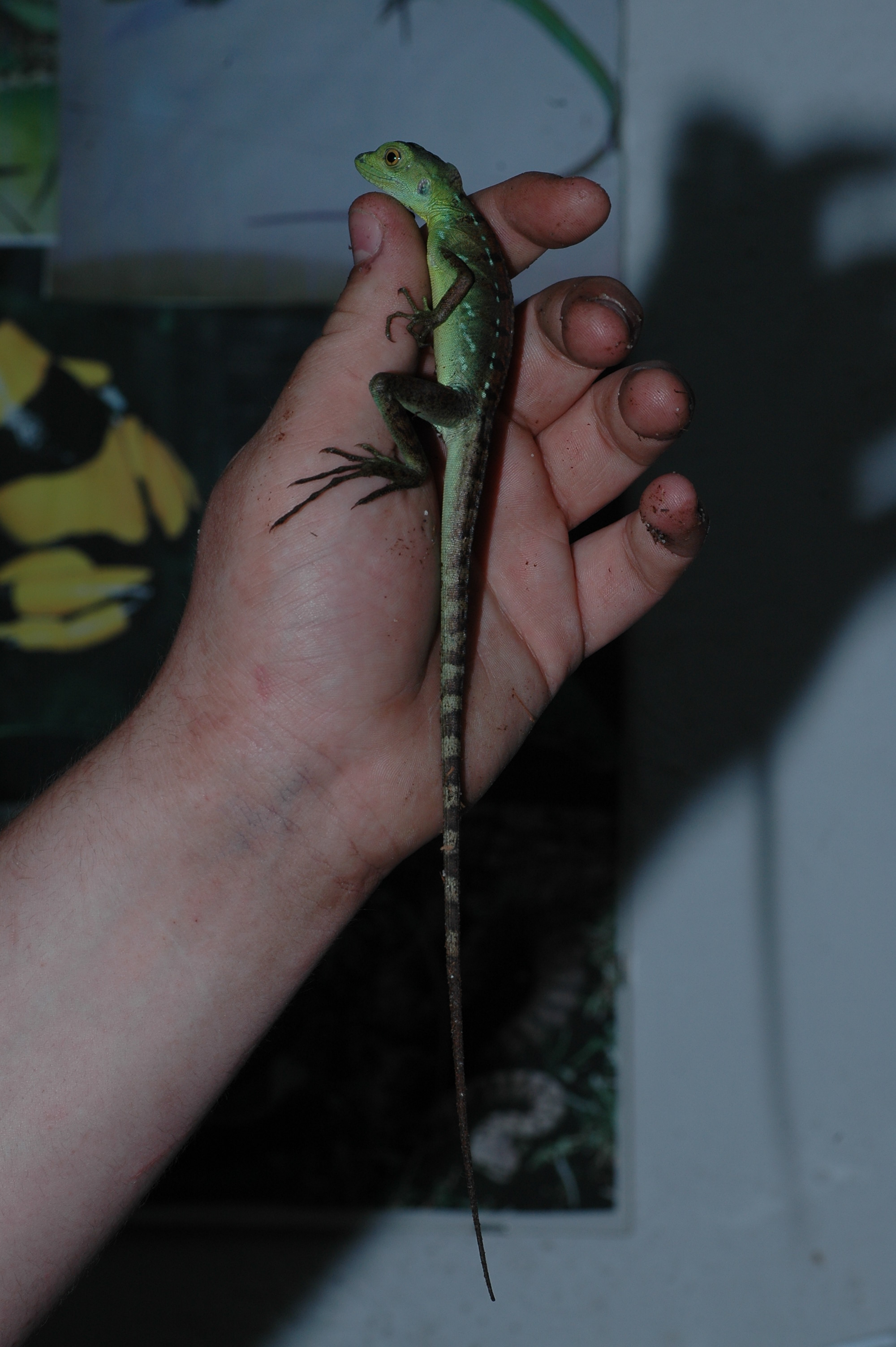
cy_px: 674
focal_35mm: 135
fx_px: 5049
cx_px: 448
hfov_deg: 10.1
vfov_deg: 15.2
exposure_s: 1/320
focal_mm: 90
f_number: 13
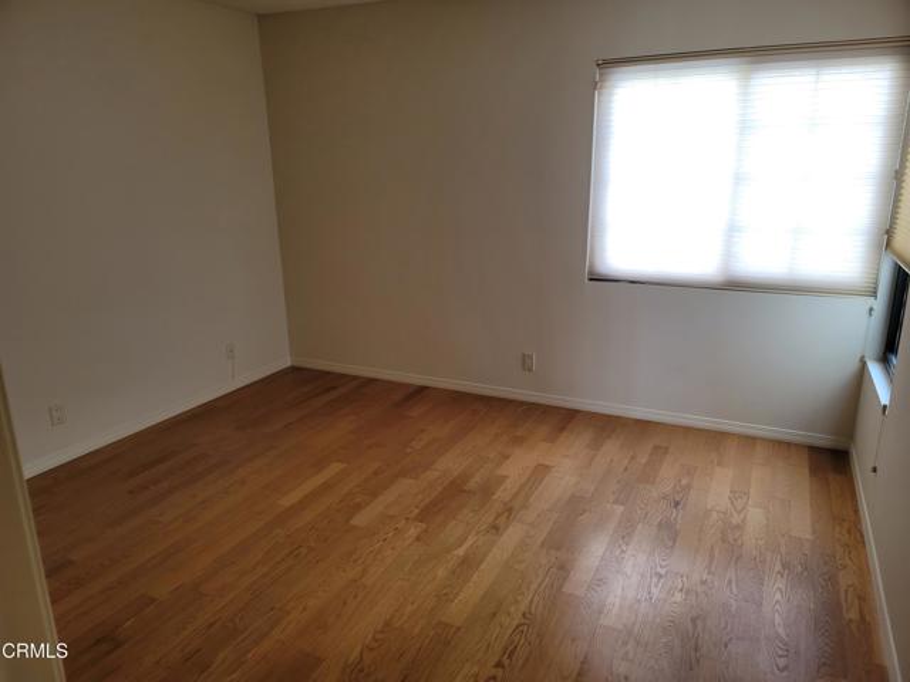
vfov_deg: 54.9
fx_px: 657
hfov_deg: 69.4
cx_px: 455
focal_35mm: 25
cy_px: 341
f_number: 1.8
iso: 200
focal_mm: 7
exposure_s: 1/60
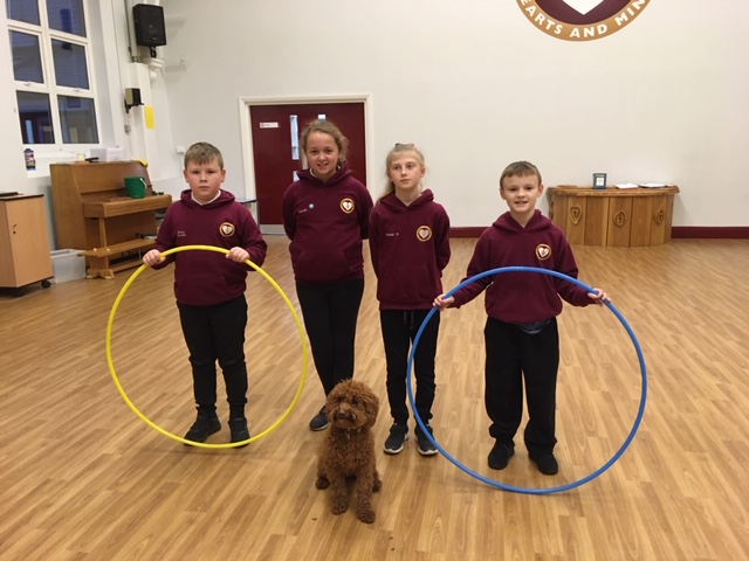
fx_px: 627
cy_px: 280
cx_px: 374
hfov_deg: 61.7
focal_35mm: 29
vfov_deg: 48.2
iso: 200
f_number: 2.2
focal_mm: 4.15
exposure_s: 1/33
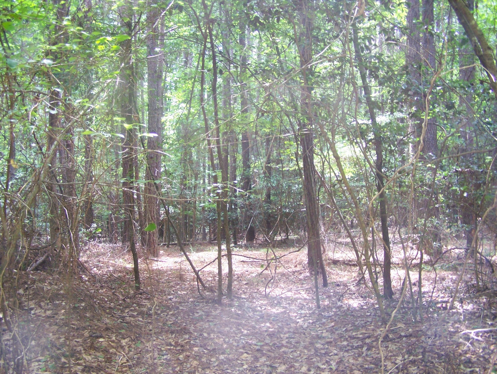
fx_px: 546
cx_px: 248
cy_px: 187
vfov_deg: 37.8
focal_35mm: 38
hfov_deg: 48.9
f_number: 2.8
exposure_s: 1/30
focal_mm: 6.3
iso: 160
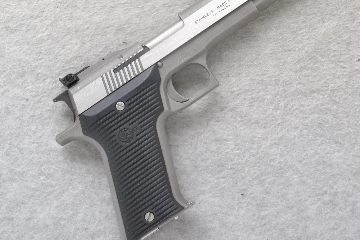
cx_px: 188
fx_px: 860
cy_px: 83
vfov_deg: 15.9
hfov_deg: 23.6
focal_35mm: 86
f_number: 20
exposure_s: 1/60
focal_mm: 38
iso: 3200
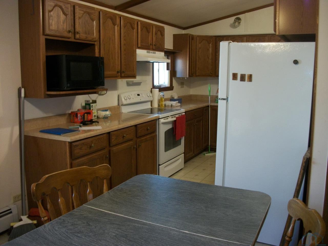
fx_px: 303
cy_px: 123
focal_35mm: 32
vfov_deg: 44.2
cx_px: 164
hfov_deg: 56.8
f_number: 2.9
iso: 160
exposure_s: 1/30
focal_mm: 5.7
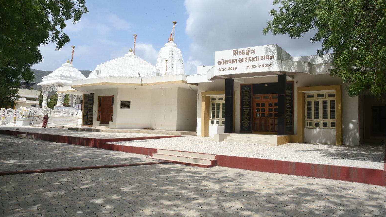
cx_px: 194
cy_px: 101
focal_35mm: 26
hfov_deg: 71.9
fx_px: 266
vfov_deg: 44.4
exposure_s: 1/160
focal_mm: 24
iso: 400
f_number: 22
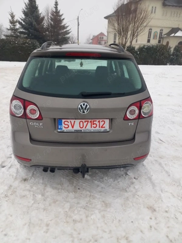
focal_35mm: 25
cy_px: 122
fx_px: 175
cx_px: 91
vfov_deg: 69.4
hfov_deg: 54.9
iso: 80
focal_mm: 4.65
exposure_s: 1/101
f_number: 1.8
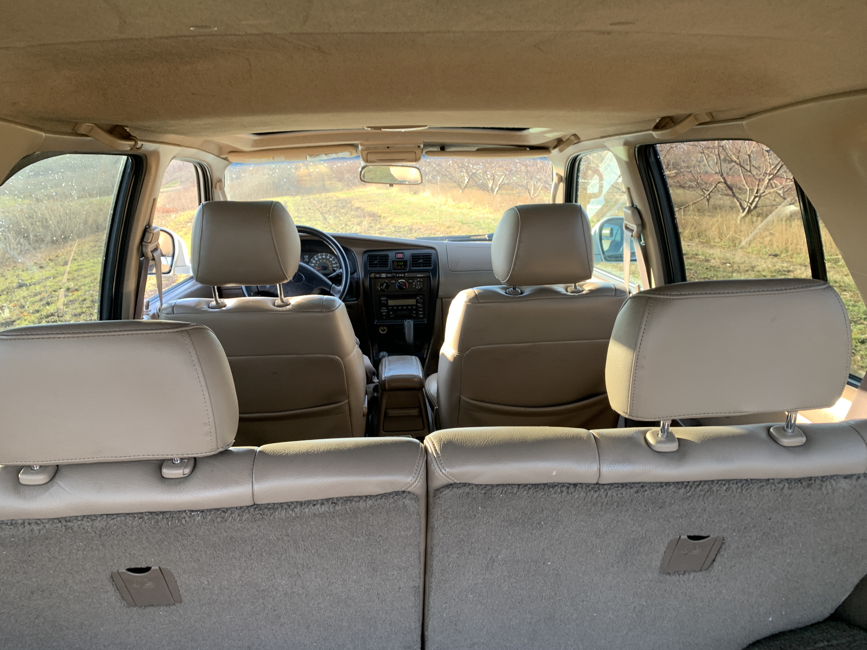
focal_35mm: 26
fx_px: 651
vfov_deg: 53.1
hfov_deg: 67.3
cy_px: 325
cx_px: 434
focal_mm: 4.25
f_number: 1.8
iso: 64
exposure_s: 1/121
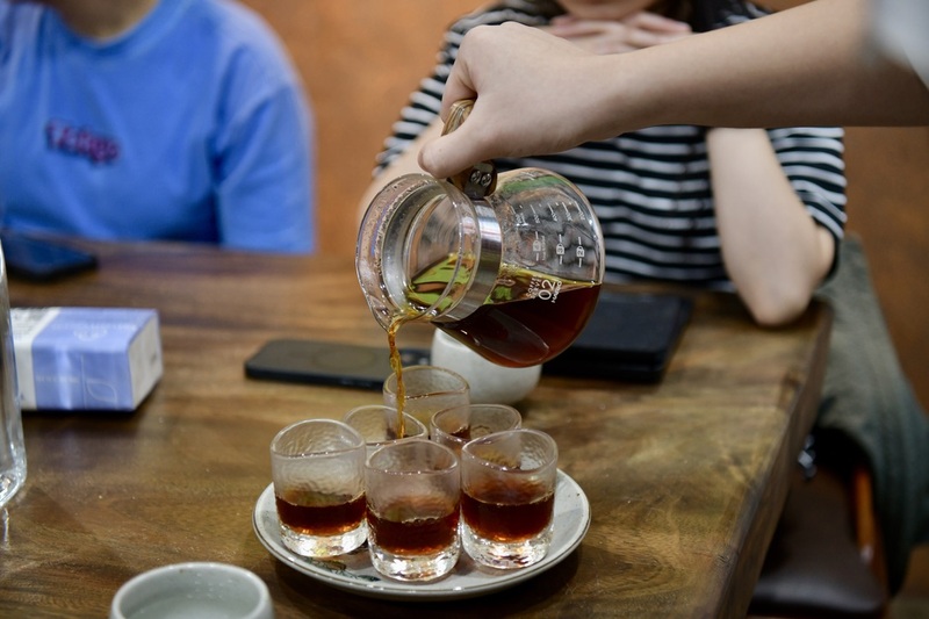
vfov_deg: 24.2
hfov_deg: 35.6
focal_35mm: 56
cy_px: 310
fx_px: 1445
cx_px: 464
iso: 1000
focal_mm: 56
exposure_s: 1/125
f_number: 3.2
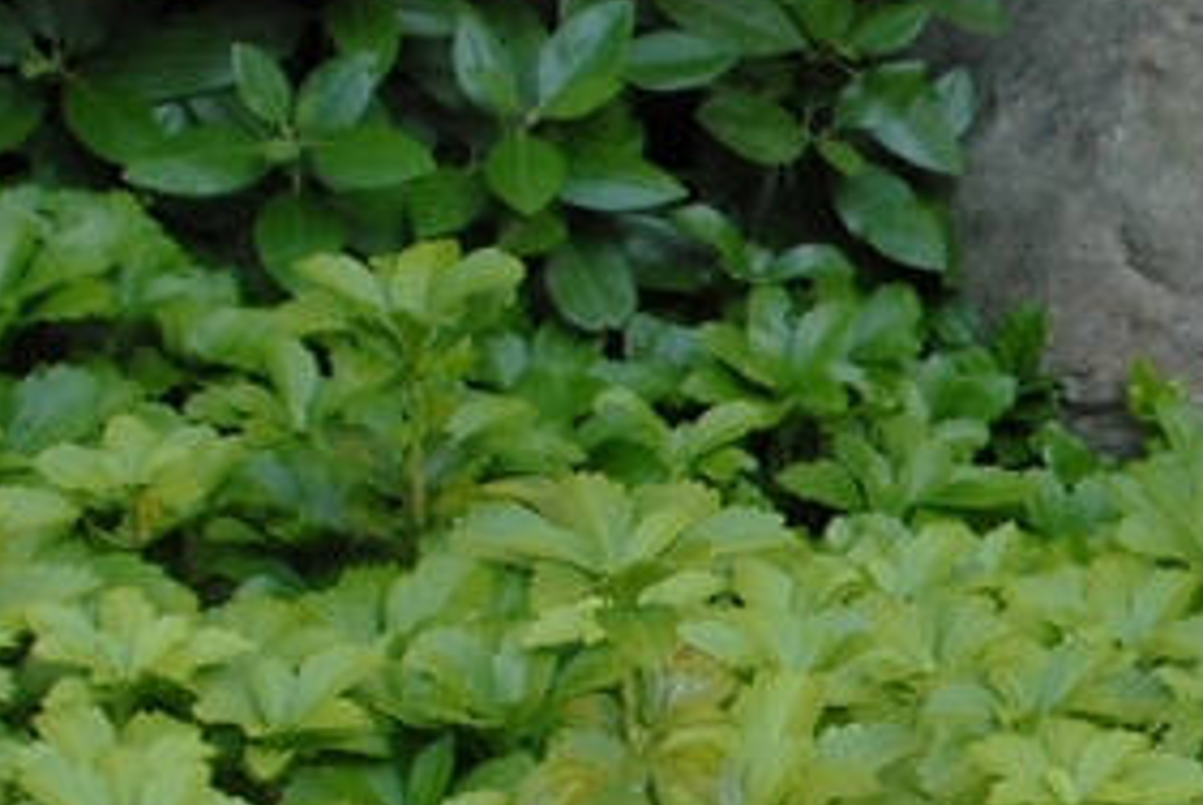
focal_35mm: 153
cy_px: 786
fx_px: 5118
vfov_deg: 8.9
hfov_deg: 12.9
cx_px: 1670
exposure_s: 1/180
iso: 400
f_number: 7.1
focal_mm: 28
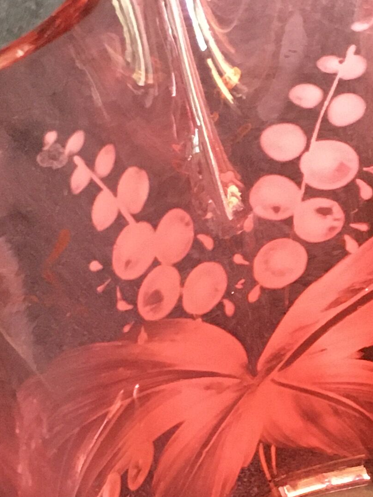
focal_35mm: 109
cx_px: 425
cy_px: 340
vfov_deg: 18.0
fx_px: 1566
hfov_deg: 13.3
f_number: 2.2
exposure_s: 1/17
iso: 400
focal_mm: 4.15
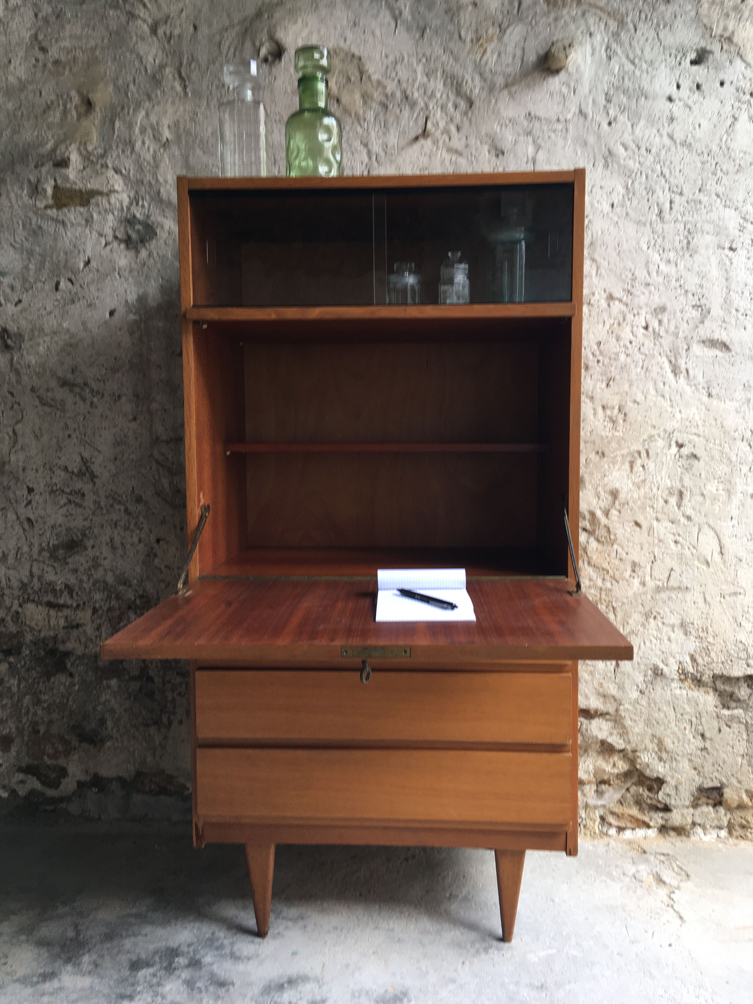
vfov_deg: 61.7
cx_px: 376
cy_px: 502
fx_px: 841
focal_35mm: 29
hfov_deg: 48.2
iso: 32
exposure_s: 1/50
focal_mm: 4.15
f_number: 2.2
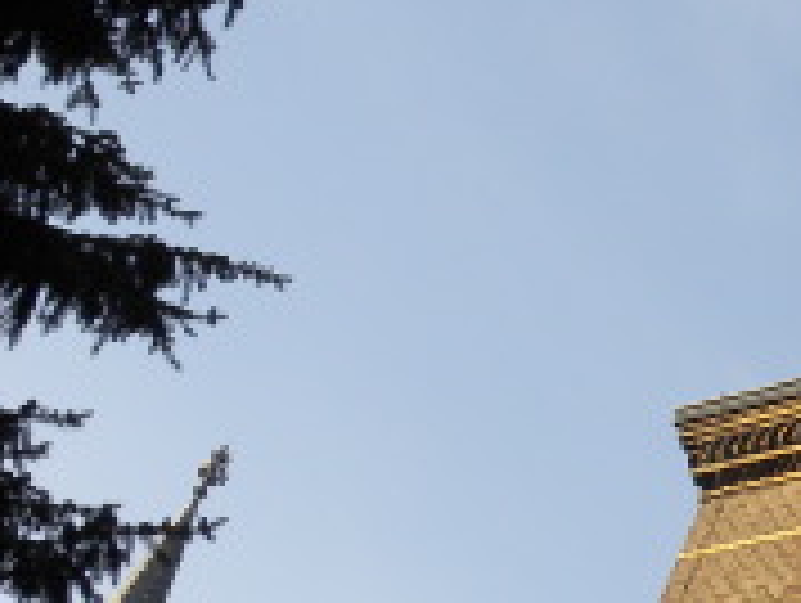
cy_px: 171
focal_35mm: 165
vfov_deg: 9.0
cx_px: 1076
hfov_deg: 11.6
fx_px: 3823
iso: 64
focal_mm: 8.2
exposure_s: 1/210
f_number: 4
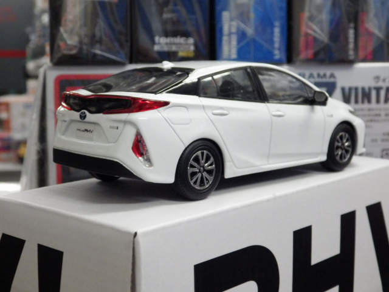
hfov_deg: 32.7
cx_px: 194
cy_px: 146
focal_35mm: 59
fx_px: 663
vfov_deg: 24.8
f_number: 4
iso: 800
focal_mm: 10.7
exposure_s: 1/60
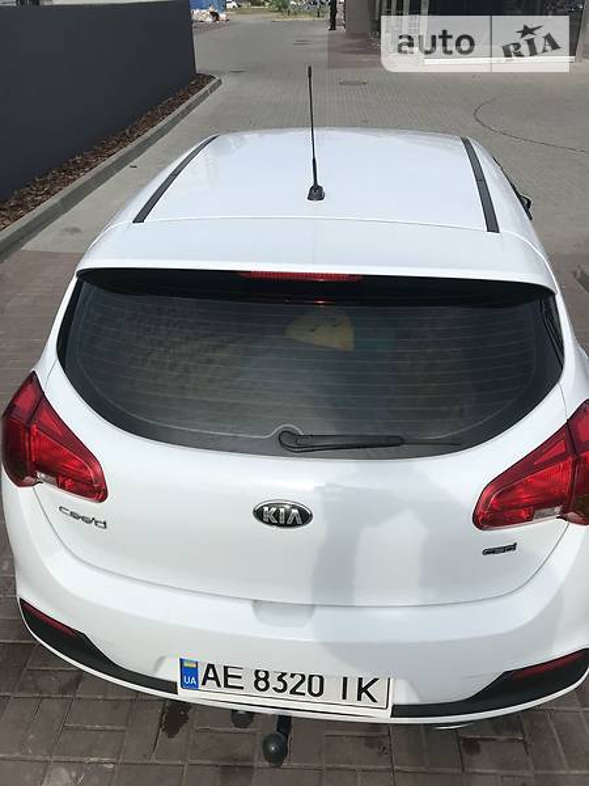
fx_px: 635
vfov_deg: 63.4
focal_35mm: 28
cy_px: 393
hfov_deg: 49.7
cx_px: 294
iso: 20
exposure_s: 1/3096
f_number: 1.8
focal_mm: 4
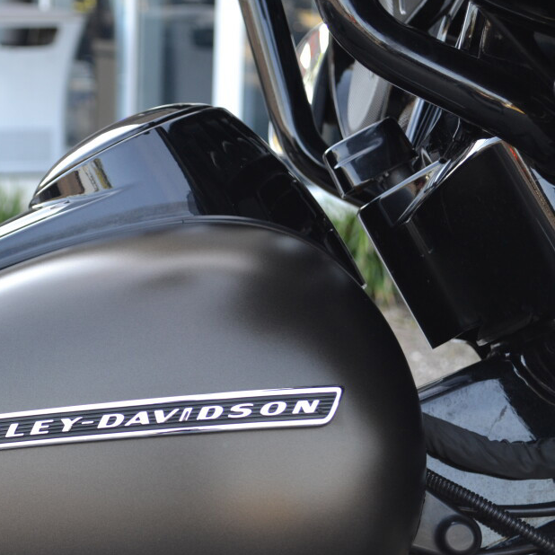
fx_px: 1886
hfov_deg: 16.5
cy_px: 355
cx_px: 31
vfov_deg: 16.7
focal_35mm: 104
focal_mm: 42
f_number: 5.6
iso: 400
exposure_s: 1/125
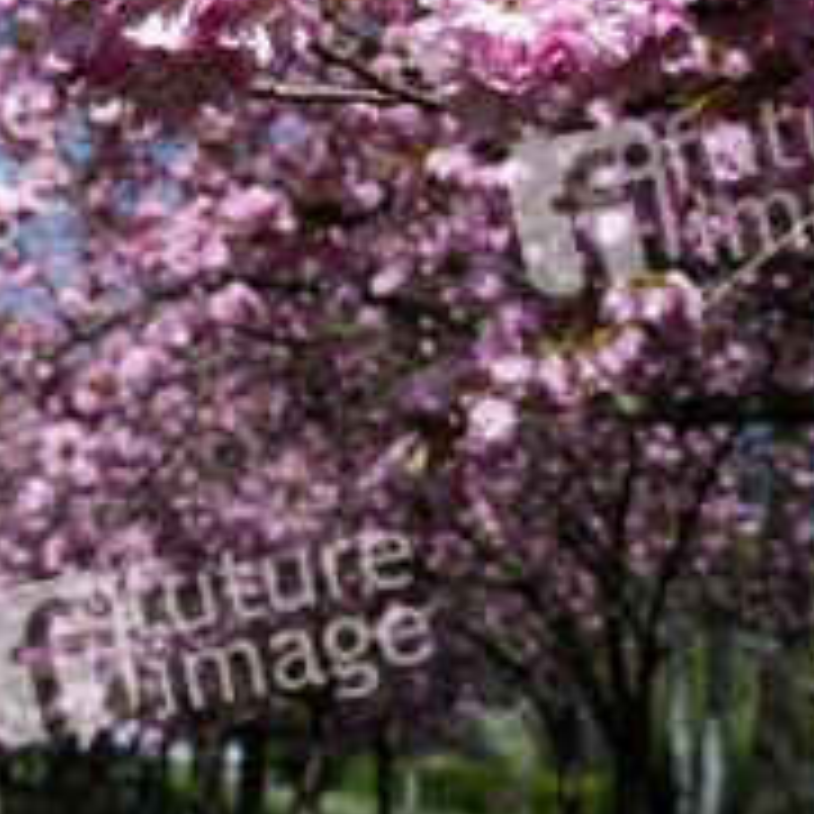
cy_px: -36
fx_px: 1649
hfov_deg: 27.7
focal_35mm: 62
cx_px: 328
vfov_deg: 26.0
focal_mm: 33
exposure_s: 1/320
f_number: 8
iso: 320
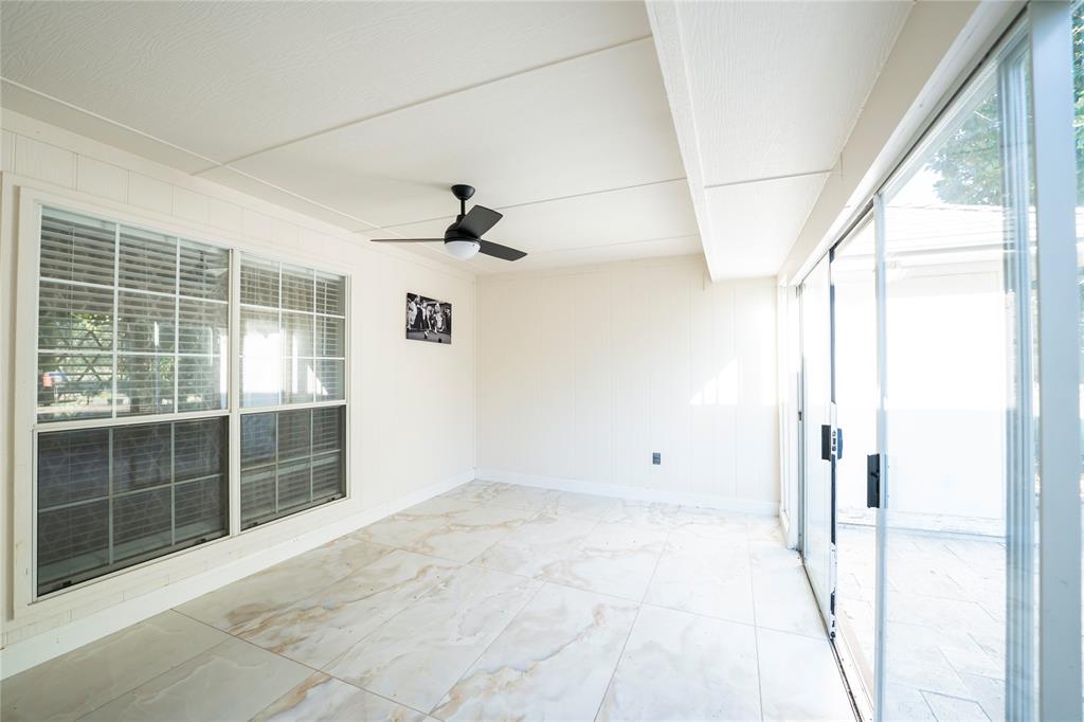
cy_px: 361
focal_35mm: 14
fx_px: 421
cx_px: 542
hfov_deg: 104.3
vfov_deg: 81.2
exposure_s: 1/160
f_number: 4
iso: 320
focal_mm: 14
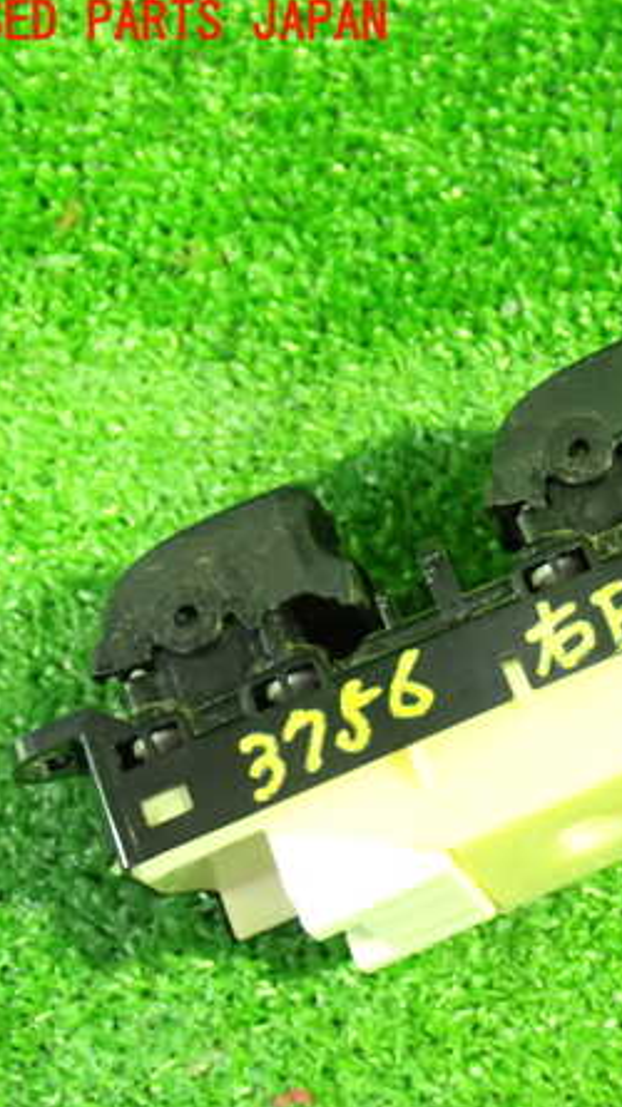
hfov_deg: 16.9
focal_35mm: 69
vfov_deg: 30.6
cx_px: 682
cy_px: 552
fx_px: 2025
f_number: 3.1
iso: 1250
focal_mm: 8.4
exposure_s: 1/13
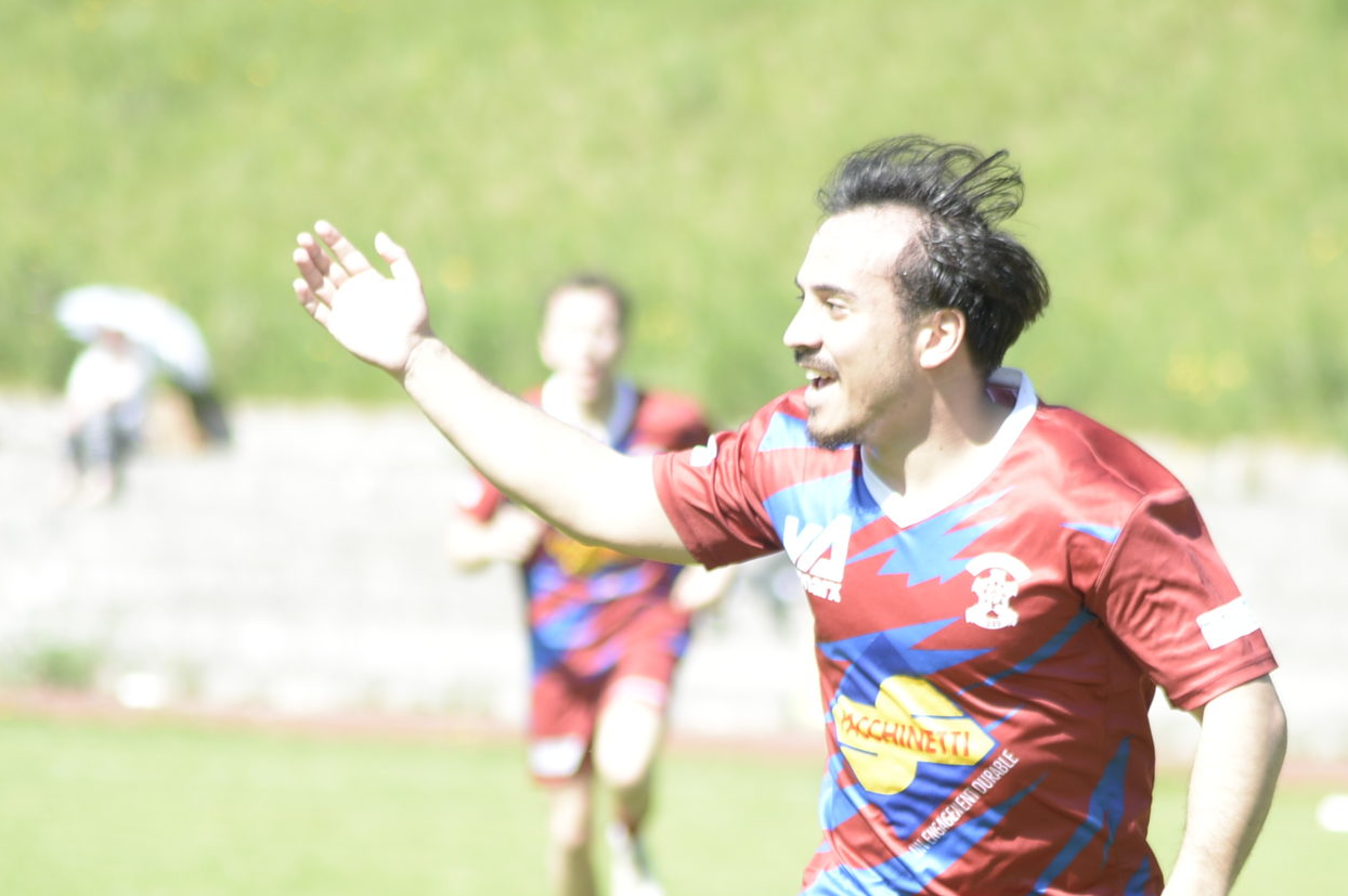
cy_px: 875
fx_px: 16161
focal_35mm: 432
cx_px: 788
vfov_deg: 3.2
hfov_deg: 4.8
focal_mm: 210
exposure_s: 1/640
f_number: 4.8
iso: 400
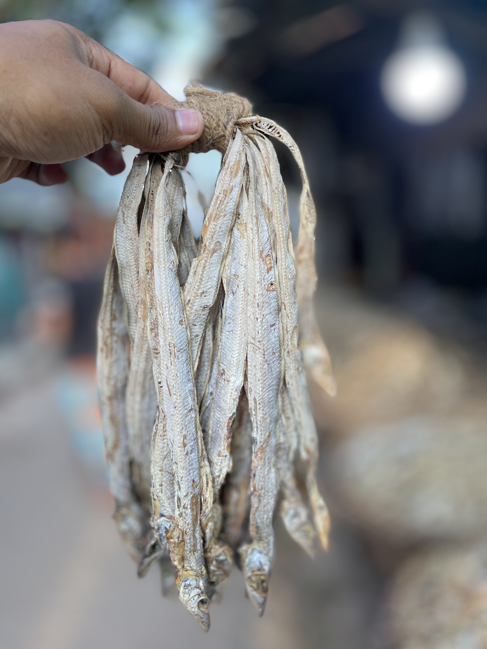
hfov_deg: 53.1
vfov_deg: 67.3
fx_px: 488
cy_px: 324
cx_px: 244
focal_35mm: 26
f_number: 1.6
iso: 32
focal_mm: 4.2
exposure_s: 1/111
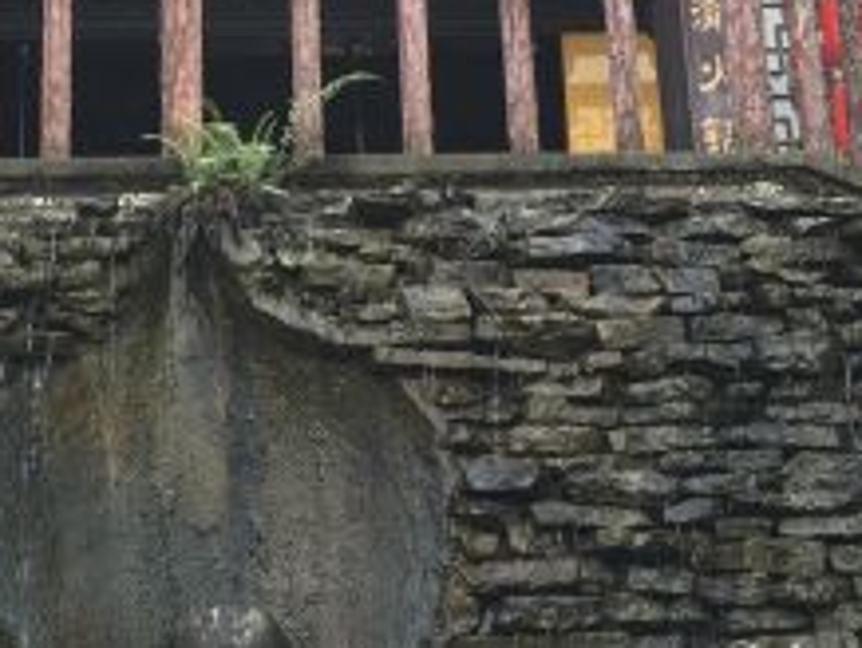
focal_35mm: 93
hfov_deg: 20.9
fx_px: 2318
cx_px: 206
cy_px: 2
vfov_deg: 15.6
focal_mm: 4.15
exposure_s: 1/100
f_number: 2.2
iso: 40
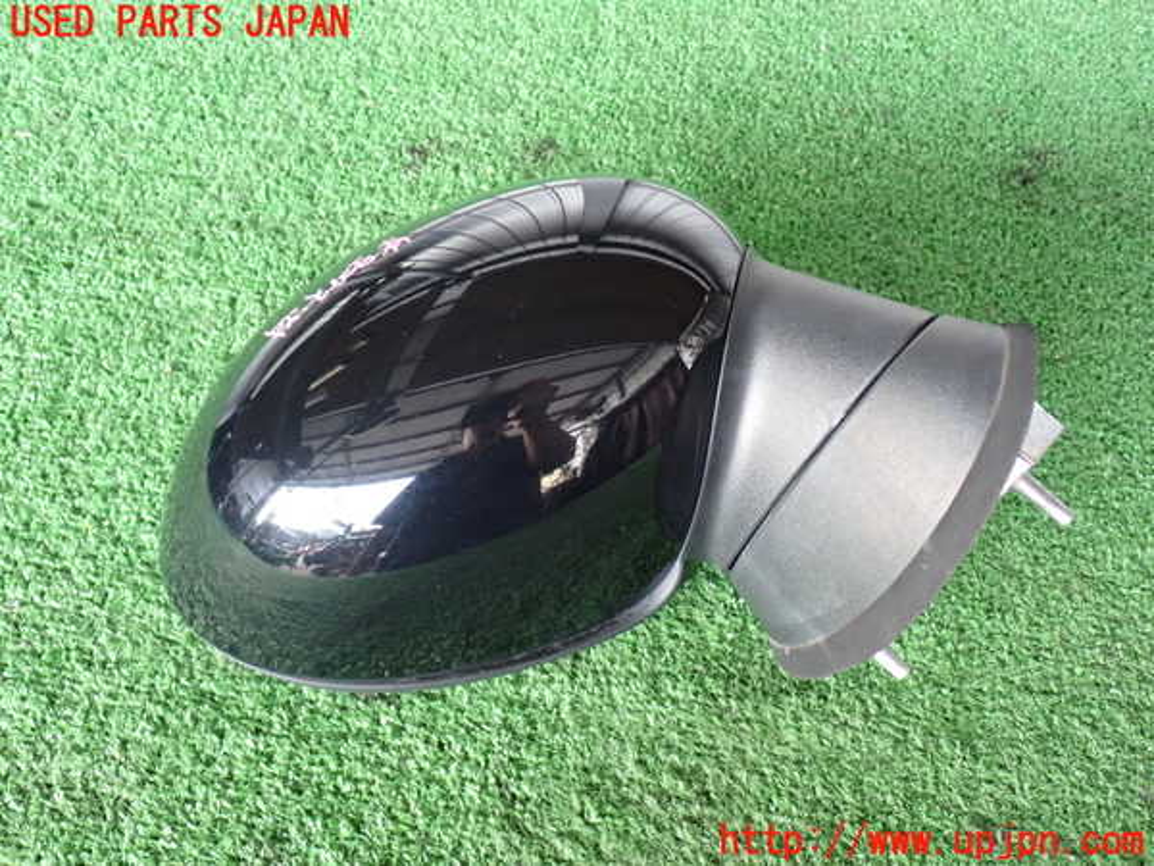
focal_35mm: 36
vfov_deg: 39.7
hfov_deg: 51.4
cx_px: 577
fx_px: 1200
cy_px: 433
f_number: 2.5
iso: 250
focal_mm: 6.37
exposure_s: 1/40
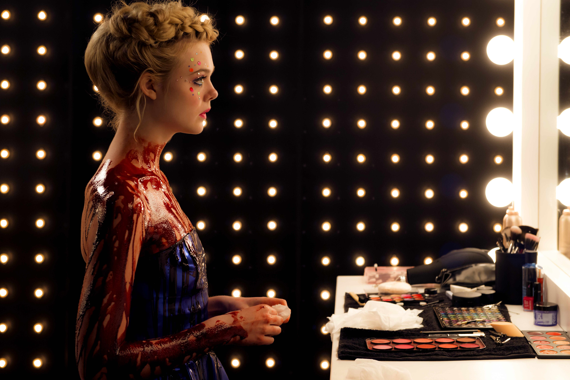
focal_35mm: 63
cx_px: 285
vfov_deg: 21.6
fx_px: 997
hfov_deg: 31.9
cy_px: 190
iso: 1600
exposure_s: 1/125
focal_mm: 62
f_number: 4
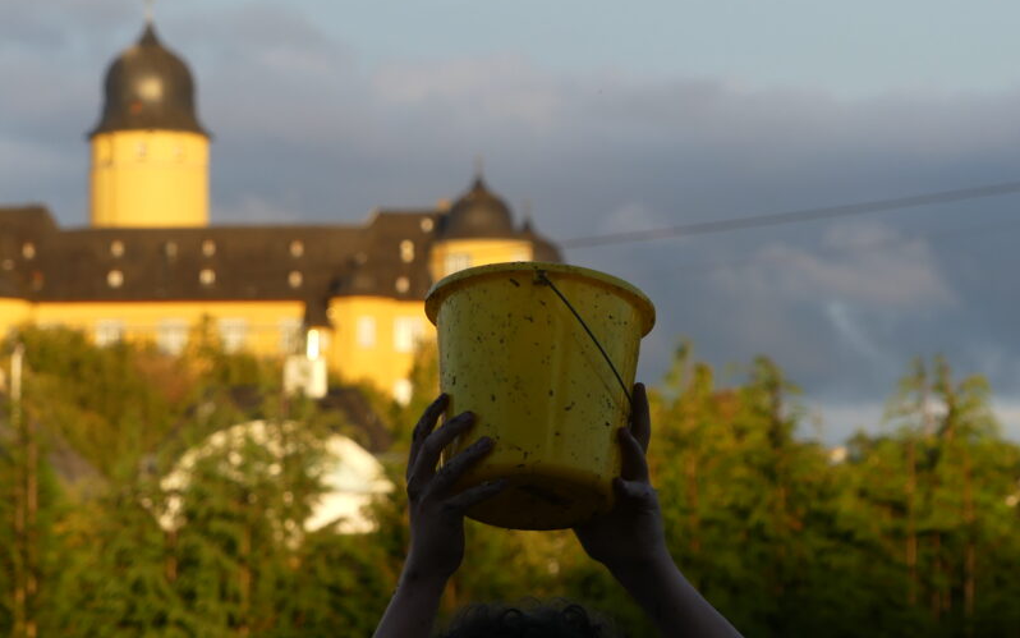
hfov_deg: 6.9
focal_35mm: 303
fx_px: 8424
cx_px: 510
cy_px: 275
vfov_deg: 4.3
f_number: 4
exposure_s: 1/250
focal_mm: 51.2
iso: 100
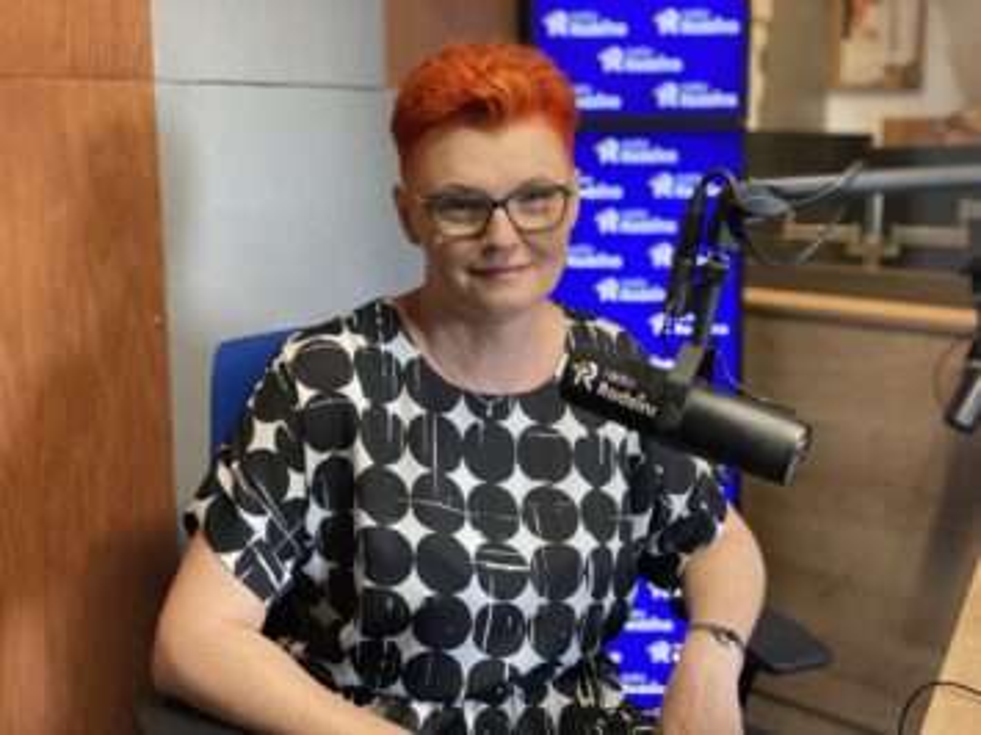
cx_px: 490
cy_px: 368
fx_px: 1473
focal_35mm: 52
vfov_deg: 28.0
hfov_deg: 36.8
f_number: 2
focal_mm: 6
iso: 160
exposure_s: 1/33
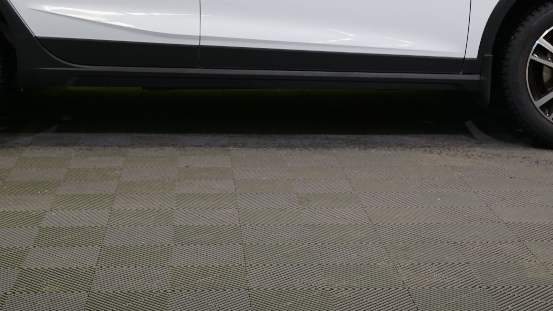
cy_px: -70
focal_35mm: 81
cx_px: 240
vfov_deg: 14.4
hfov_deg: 26.2
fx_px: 1188
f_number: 5
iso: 250
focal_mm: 37
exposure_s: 1/25
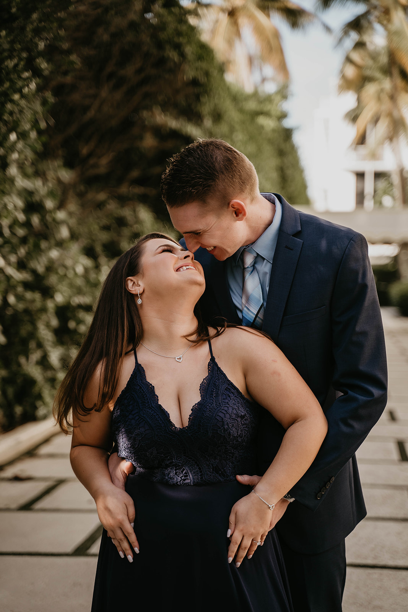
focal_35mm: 75
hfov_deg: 18.2
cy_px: 306
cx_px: 204
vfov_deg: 27.0
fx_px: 1275
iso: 200
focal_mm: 75
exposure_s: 1/320
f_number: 2.8
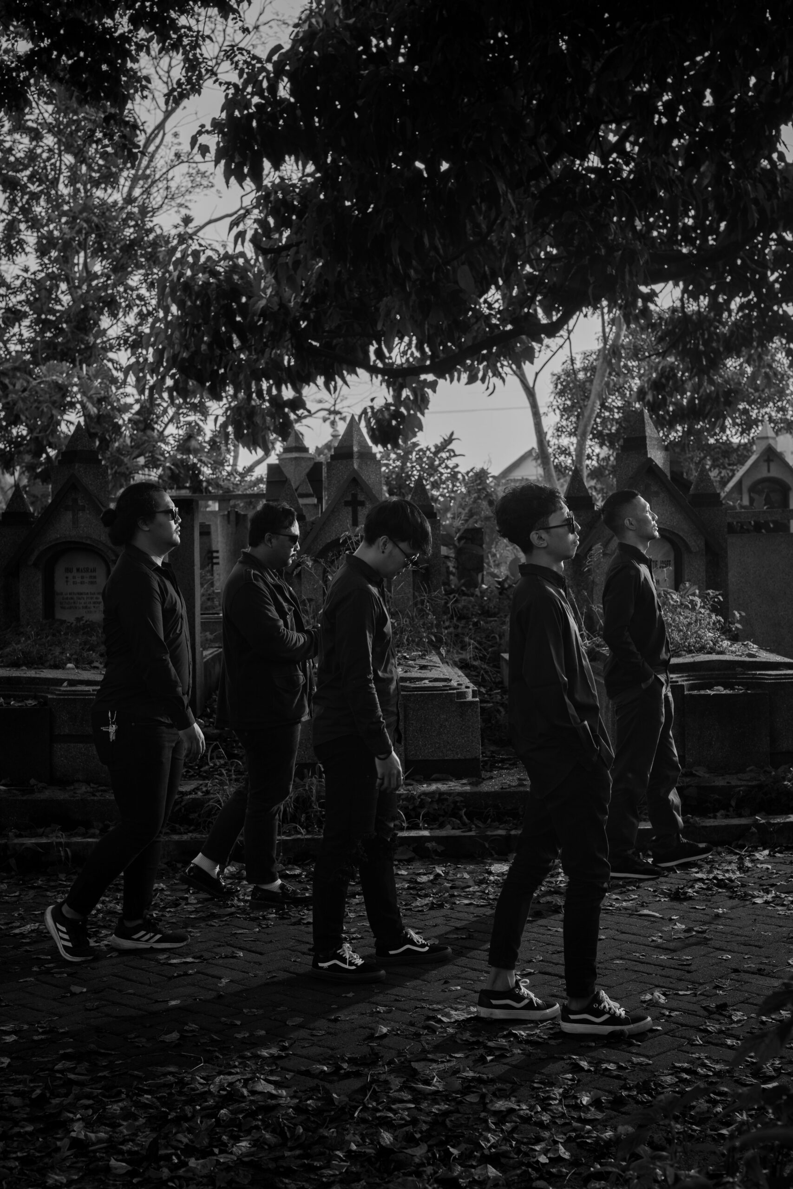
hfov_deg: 27.0
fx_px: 1652
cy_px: 594
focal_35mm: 50
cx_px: 396
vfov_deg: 39.6
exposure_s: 1/100
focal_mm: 50
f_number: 5
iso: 100
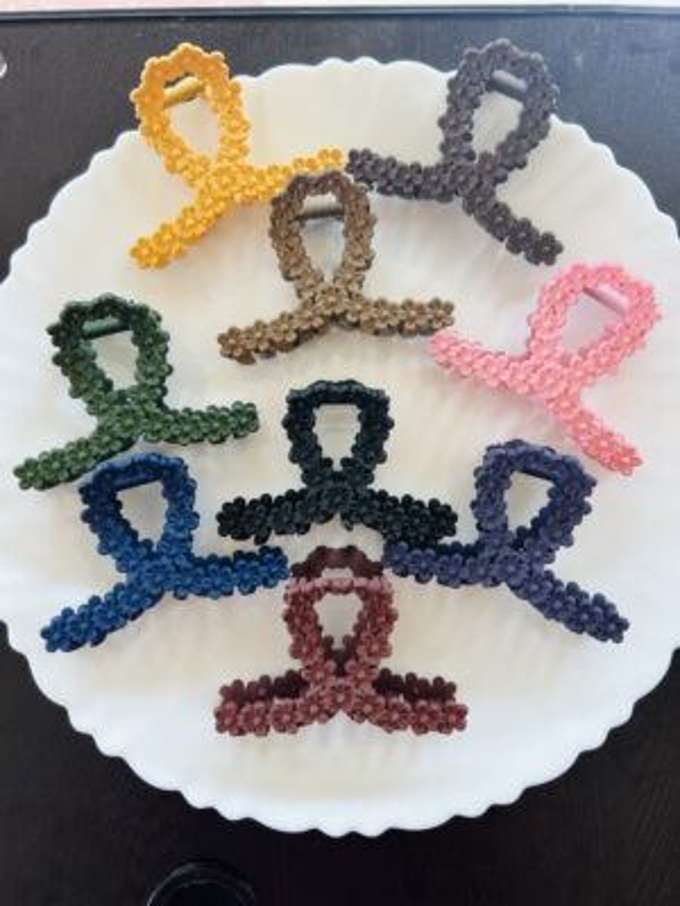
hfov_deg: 53.1
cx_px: 340
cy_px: 453
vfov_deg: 67.3
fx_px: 681
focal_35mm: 26
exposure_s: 1/597
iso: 50
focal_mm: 5.7
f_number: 1.5
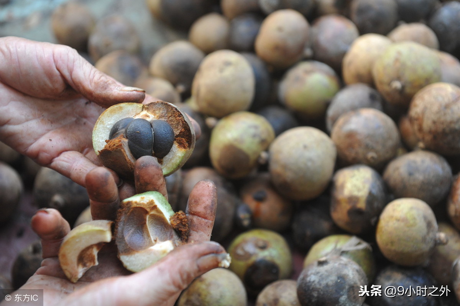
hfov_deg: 32.4
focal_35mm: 62
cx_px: 230
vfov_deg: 21.9
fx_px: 792
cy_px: 153
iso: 1250
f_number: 4.5
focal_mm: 62
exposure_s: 1/200
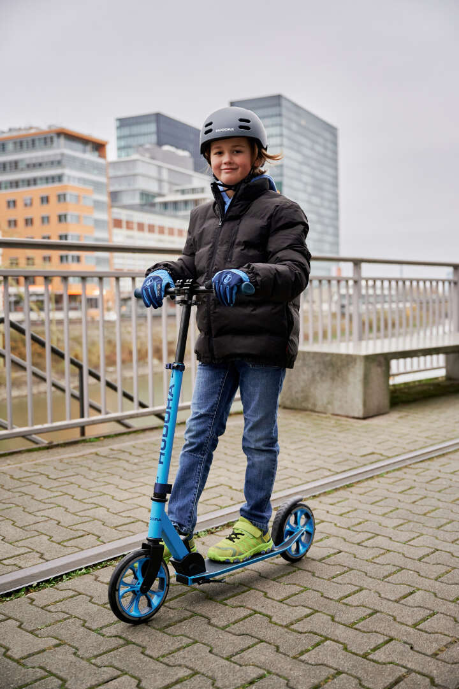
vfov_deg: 48.5
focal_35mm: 40
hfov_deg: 33.4
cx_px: 230
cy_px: 344
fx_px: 766
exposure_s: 1/500
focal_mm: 40
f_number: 2.8
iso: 1250
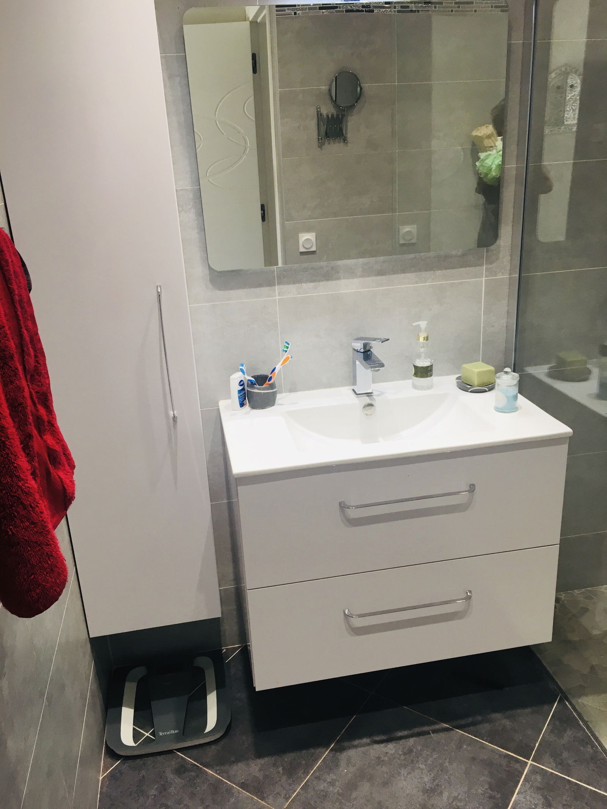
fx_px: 678
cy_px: 404
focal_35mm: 29
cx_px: 304
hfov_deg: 48.2
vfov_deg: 61.7
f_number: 2.2
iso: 25
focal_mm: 4.15
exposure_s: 1/33
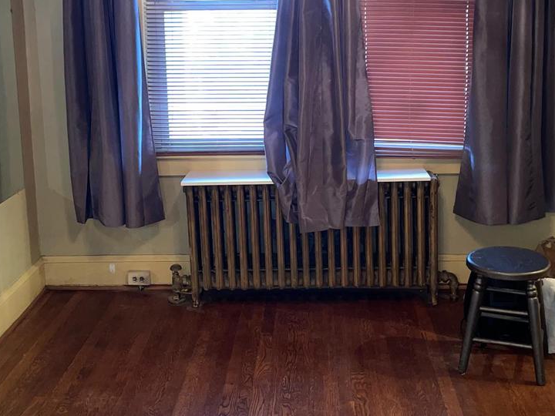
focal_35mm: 52
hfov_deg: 36.8
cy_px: 180
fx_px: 834
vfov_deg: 28.0
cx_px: 254
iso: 160
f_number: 1.6
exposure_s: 1/4
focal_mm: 4.2
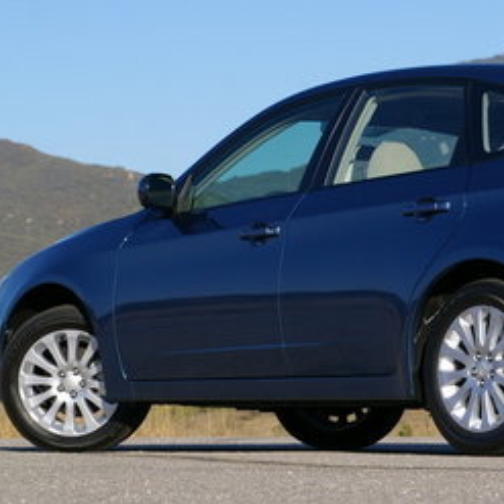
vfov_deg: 12.3
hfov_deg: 12.2
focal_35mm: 142
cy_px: 247
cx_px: 453
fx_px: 2337
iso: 200
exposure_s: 1/350
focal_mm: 55
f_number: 9.5
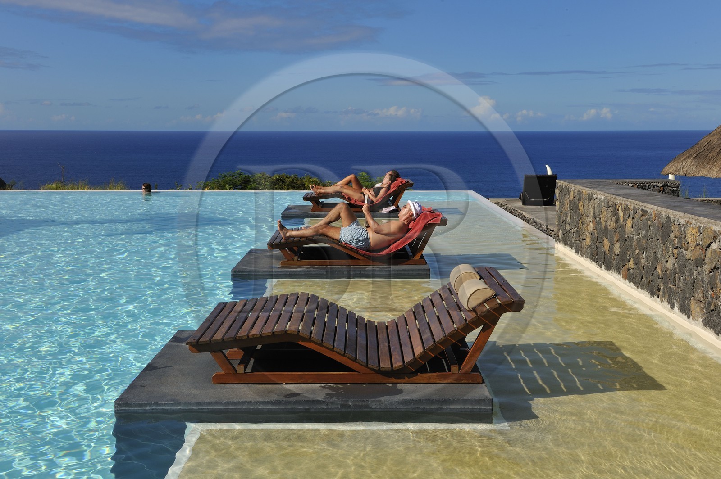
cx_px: 360
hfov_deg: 41.1
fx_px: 961
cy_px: 240
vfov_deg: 28.0
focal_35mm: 48
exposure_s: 1/160
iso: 200
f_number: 18
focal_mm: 48
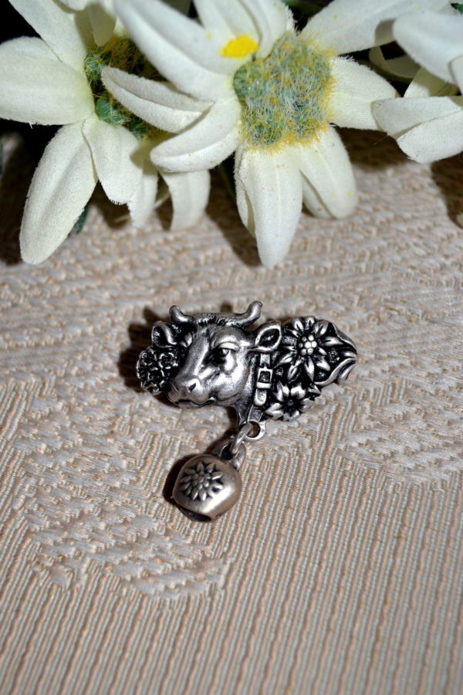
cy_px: 348
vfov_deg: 41.1
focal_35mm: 48
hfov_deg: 28.1
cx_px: 232
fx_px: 926
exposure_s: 1/60
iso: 125
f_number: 4.8
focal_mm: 32
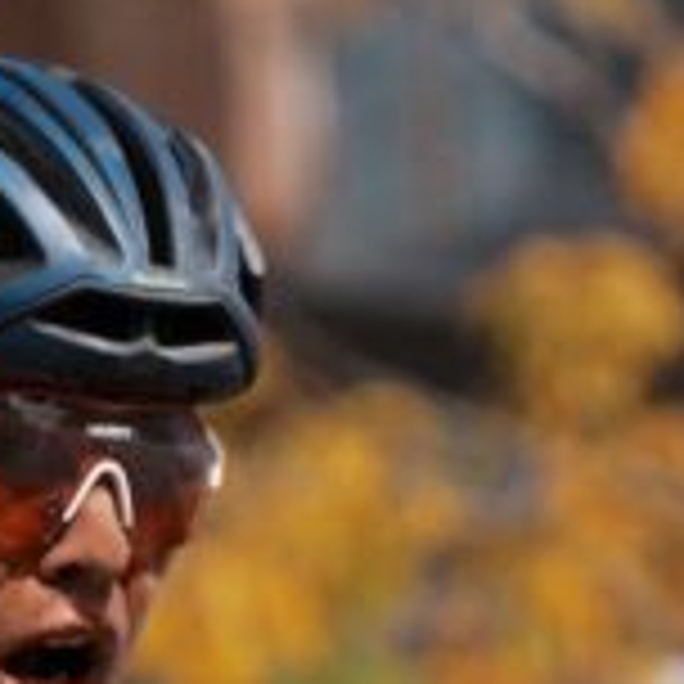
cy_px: 623
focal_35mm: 468
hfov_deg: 3.7
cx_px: -112
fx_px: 10462
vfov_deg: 3.7
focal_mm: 135
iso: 125
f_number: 4.5
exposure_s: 1/2000
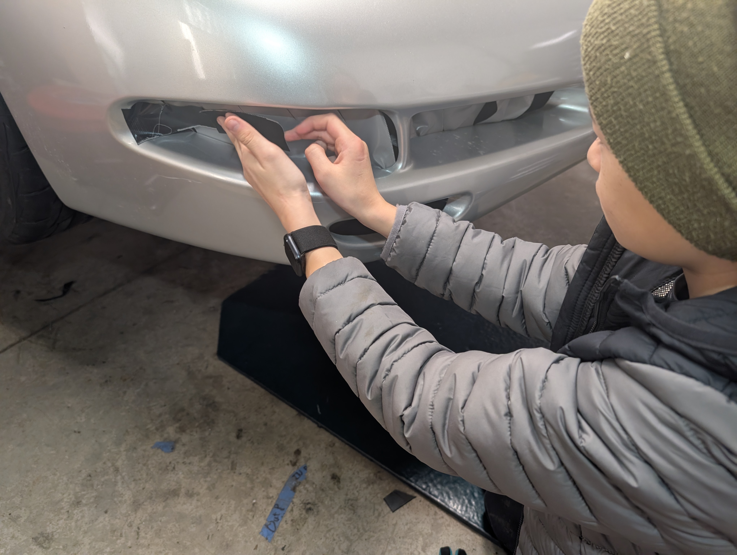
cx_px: 368
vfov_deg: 56.9
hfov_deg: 71.5
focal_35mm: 24
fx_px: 512
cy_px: 278
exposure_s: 1/60
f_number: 1.68
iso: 188
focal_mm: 6.9
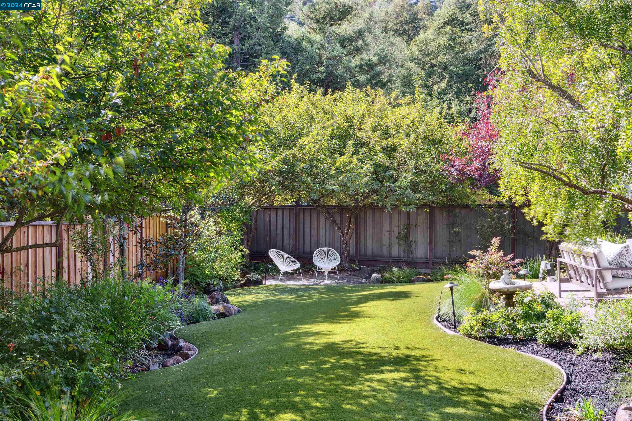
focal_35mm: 46
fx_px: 807
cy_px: 210
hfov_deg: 42.7
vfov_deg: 29.2
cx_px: 316
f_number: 16
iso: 80
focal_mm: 46
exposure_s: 1/6
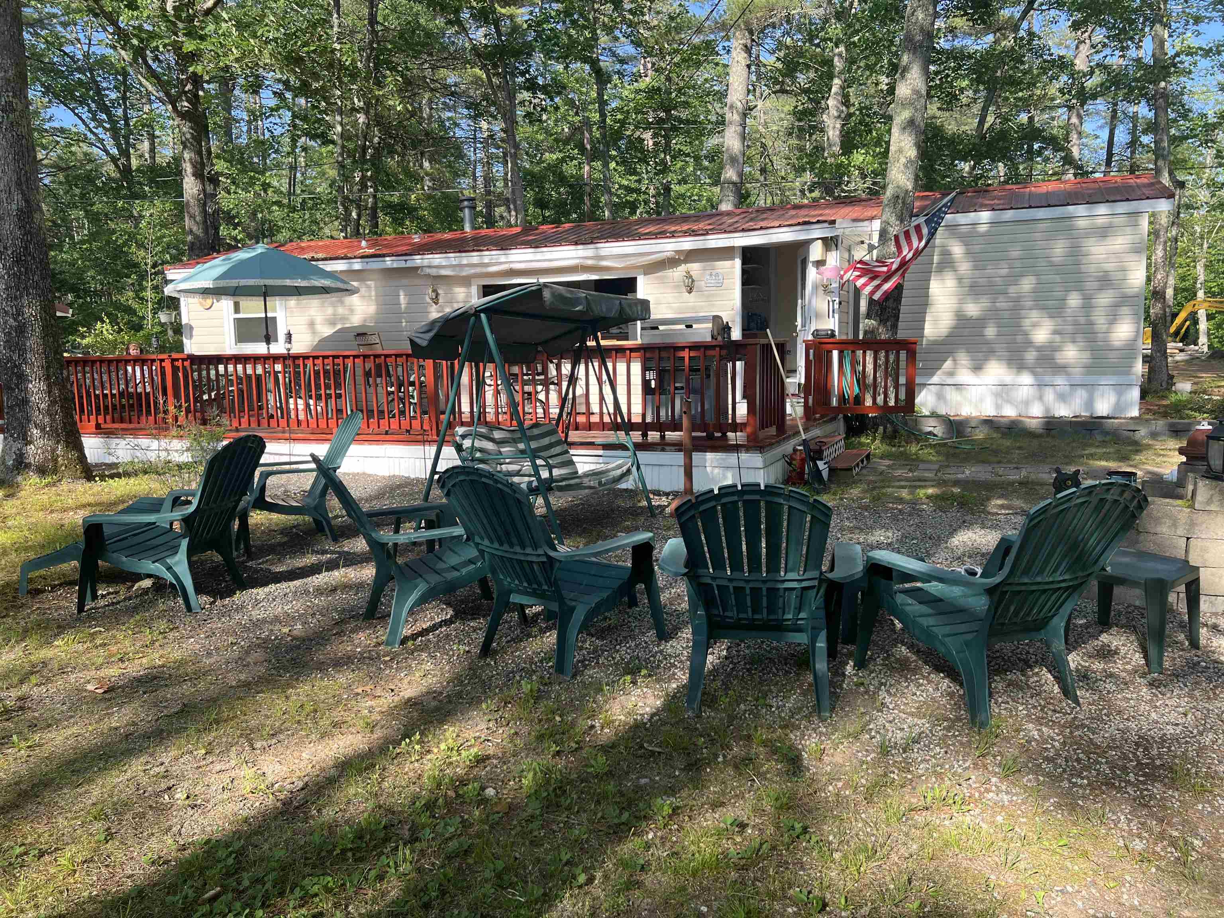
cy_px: 459
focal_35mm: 26
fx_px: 919
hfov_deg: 67.3
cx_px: 612
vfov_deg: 53.1
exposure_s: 1/949
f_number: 1.5
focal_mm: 5.7
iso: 50
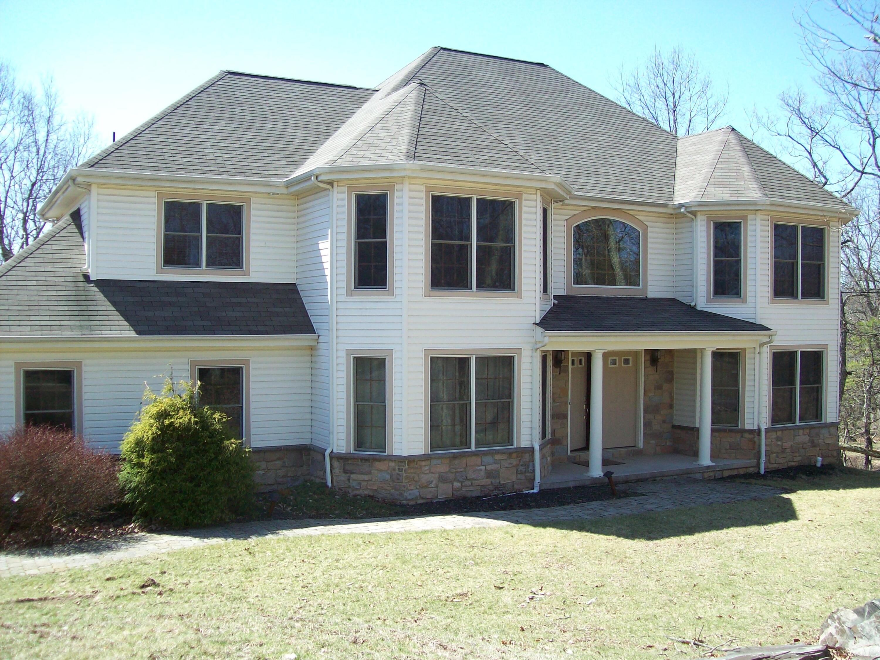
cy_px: 330
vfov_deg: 39.7
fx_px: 915
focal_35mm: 36
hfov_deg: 51.4
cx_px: 440
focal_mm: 6
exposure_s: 1/443
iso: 80
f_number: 2.7
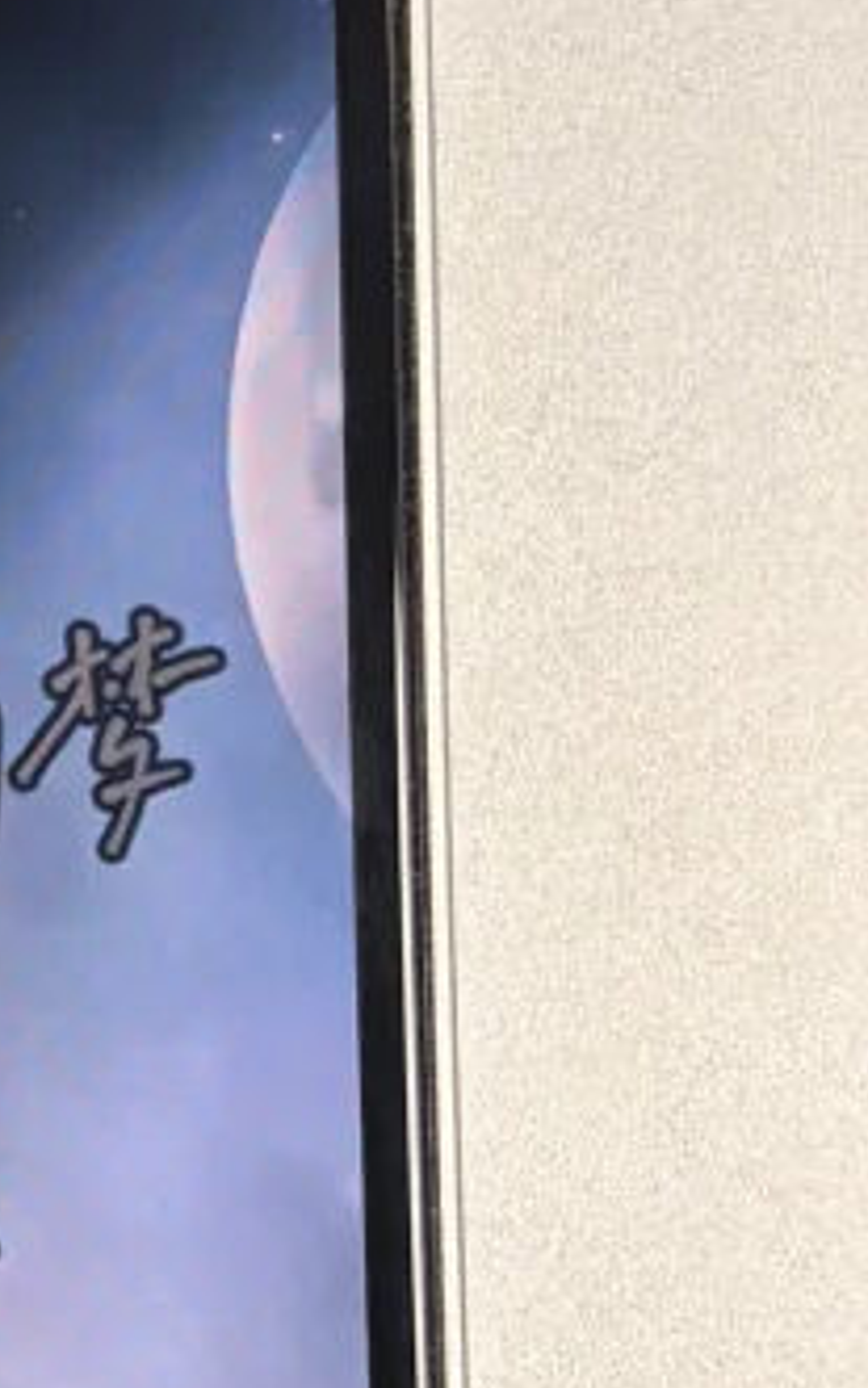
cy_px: 839
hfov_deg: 10.5
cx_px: -453
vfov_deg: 17.4
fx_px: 4540
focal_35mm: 120
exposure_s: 1/108
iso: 64
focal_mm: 5.96
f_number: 1.6
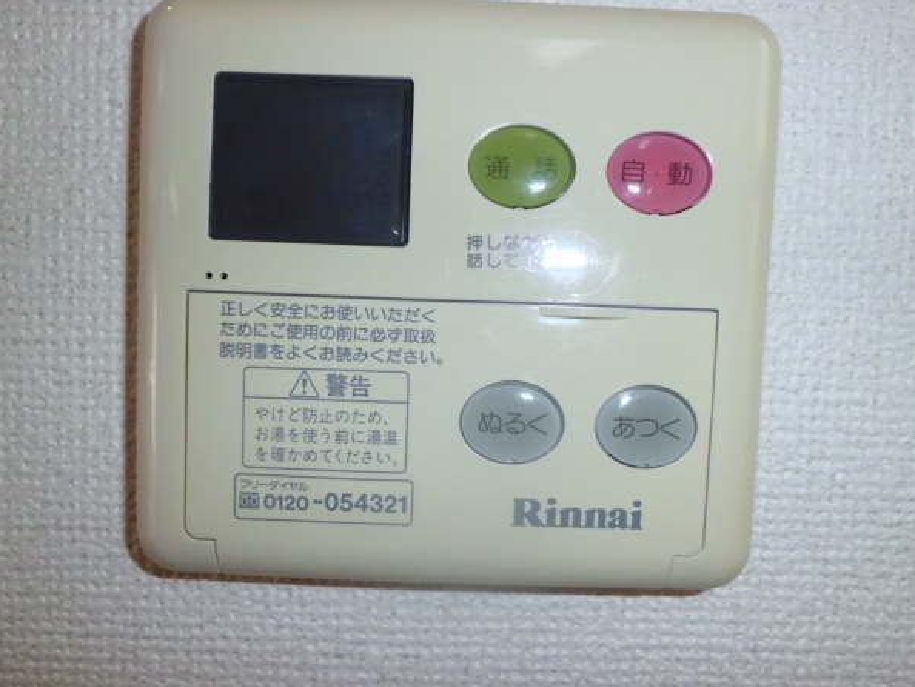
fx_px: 740
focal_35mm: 28
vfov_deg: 49.7
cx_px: 464
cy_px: 368
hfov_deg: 63.4
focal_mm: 4.7
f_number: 2.8
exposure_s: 1/125
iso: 64
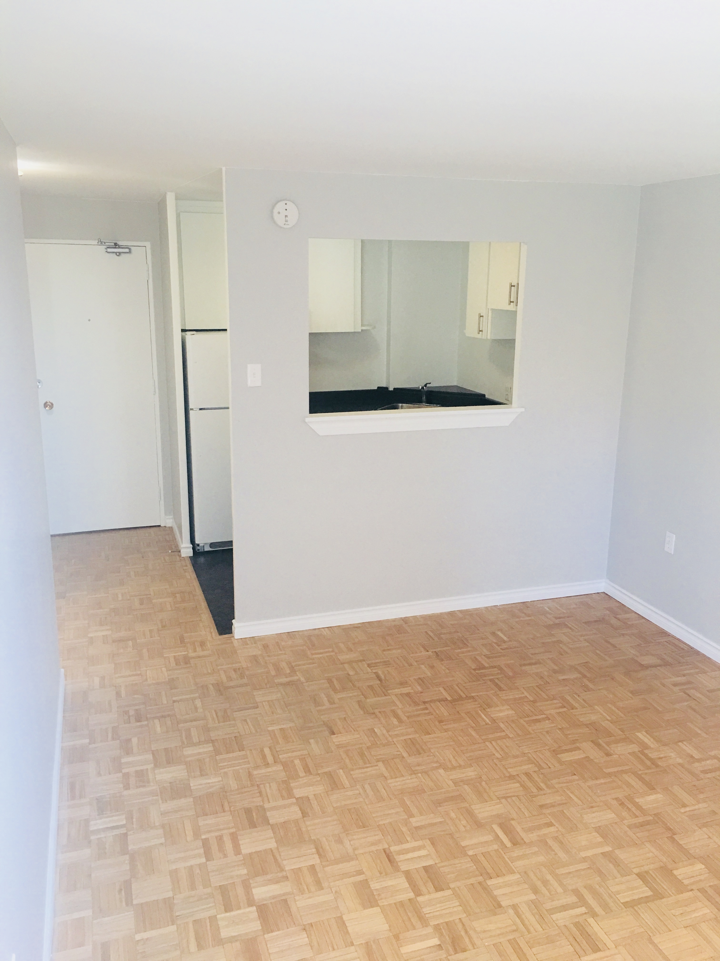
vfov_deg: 61.7
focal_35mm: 29
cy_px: 480
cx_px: 360
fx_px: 804
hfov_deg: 48.2
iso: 32
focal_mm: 4.15
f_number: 2.2
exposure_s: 1/30
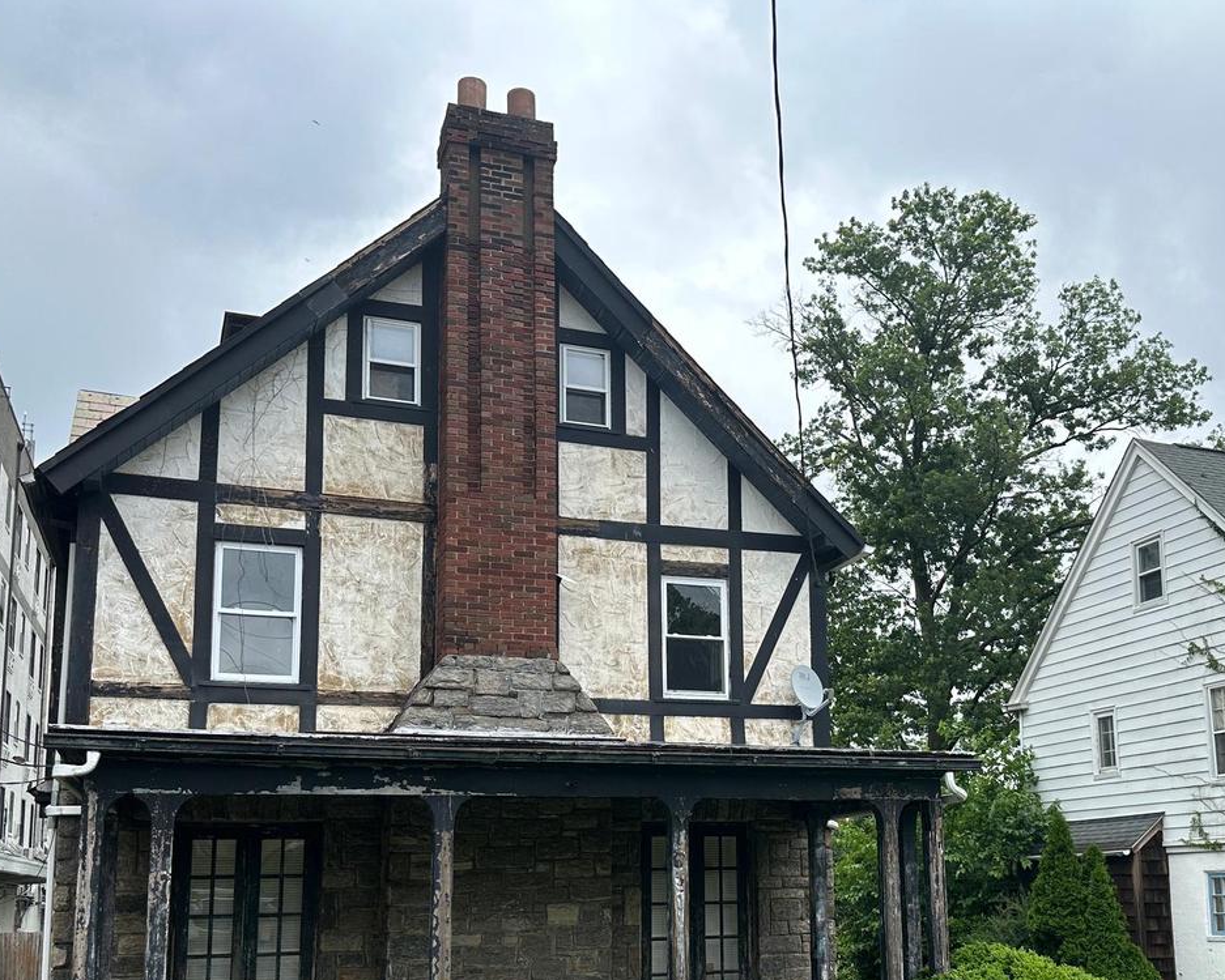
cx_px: 715
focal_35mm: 36
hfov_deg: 50.0
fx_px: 1305
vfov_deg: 40.3
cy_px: 700
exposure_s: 1/2525
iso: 80
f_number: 1.78
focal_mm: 6.86
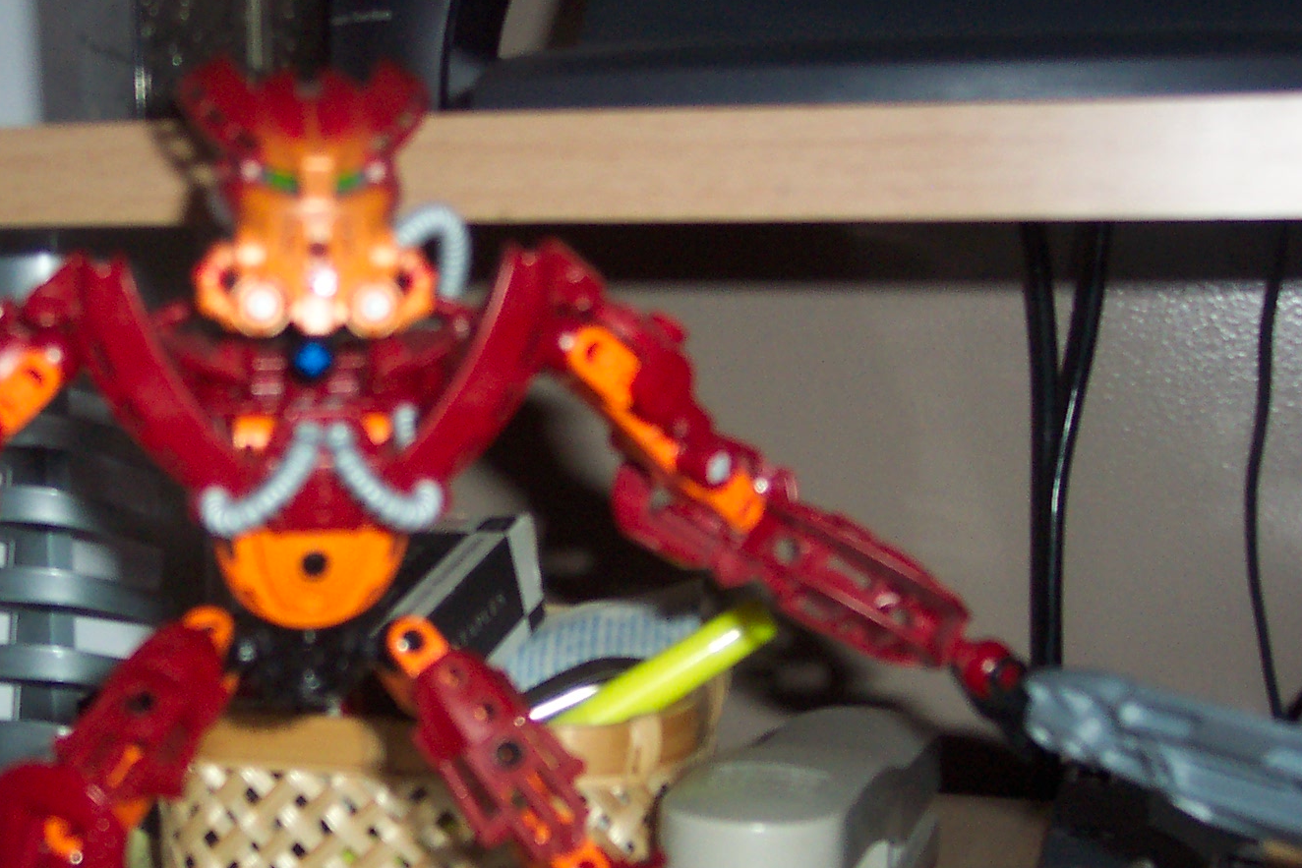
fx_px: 2242
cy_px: 562
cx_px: 298
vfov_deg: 21.8
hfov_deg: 31.7
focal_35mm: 62
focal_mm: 8
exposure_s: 1/30
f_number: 2.8
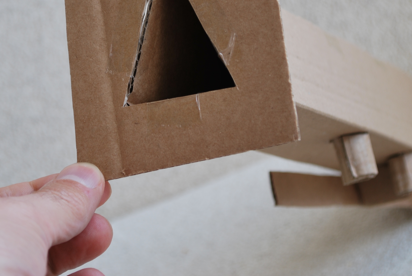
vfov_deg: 10.5
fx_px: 1499
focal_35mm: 131
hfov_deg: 15.6
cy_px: 69
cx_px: 164
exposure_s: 1/13
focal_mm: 55
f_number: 5.6
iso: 100
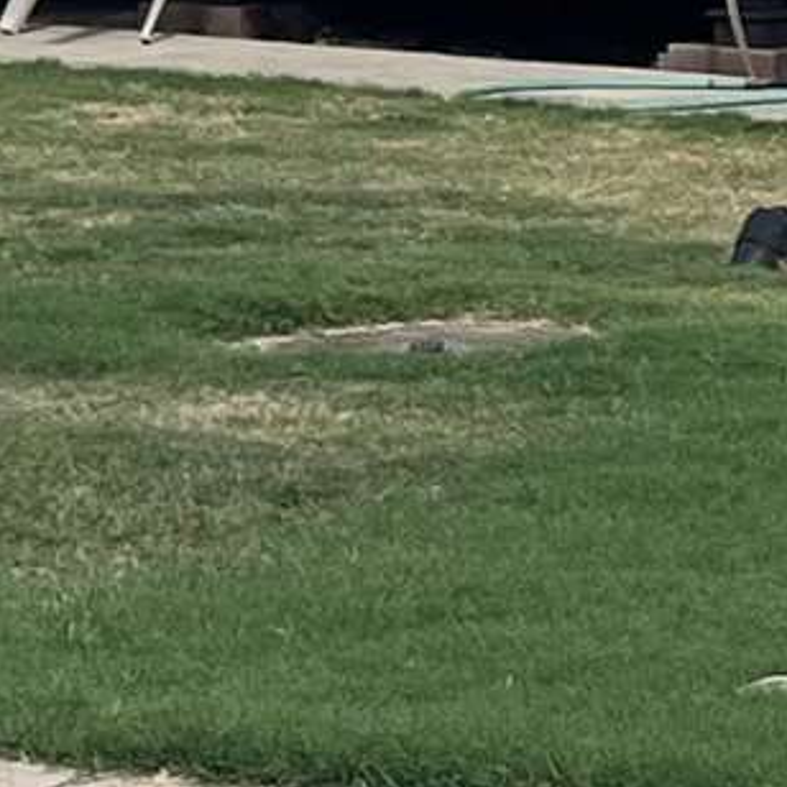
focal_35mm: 229
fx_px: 5890
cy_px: -189
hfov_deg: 7.4
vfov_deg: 7.6
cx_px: 1446
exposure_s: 1/3704
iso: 50
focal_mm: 5.7
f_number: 1.5
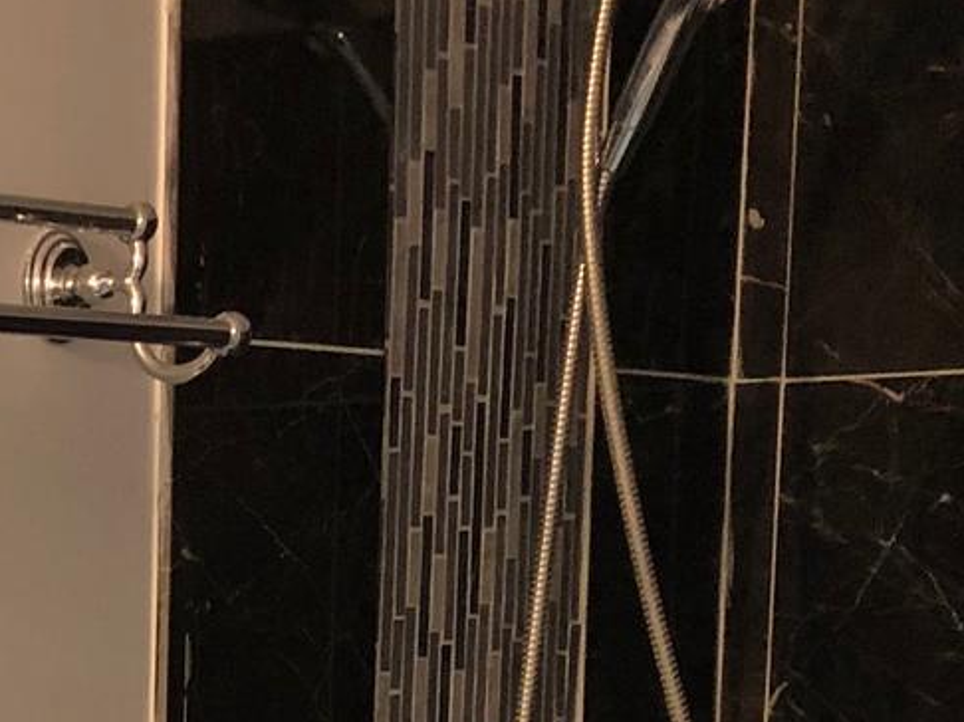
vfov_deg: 11.8
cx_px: -335
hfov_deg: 15.8
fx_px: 3284
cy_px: 1184
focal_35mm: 118
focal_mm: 3.99
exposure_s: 1/15
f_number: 1.8
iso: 50
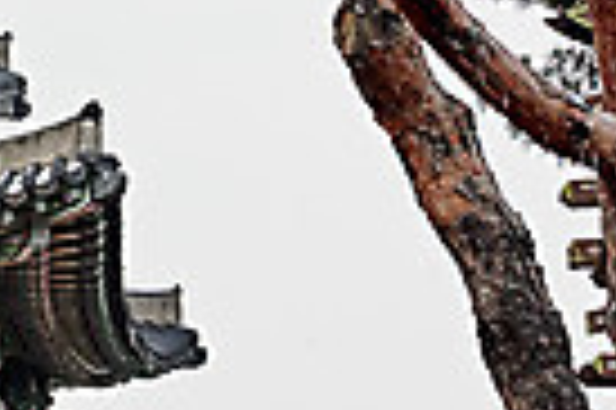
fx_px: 3589
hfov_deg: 9.8
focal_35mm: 210
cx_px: 70
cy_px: -167
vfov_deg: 6.5
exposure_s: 1/2500
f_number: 5.6
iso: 400
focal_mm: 48
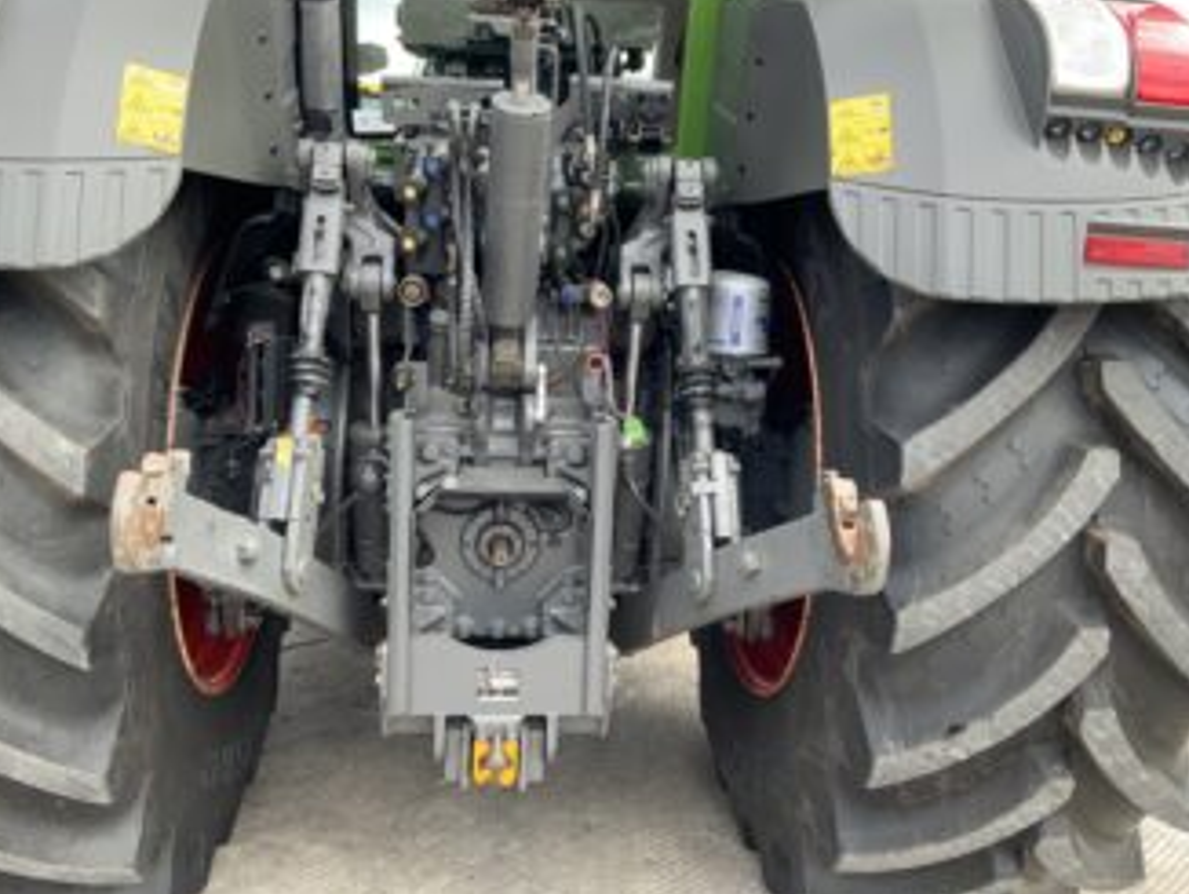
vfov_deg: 44.2
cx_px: 576
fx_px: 1100
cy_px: 416
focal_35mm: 32
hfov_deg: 56.8
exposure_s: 1/205
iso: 16
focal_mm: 3
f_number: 1.8
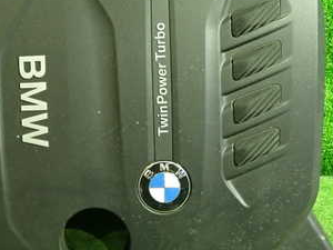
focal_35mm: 50
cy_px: 109
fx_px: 481
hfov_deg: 37.8
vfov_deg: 29.1
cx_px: 117
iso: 640
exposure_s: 1/30
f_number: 2
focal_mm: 4.5
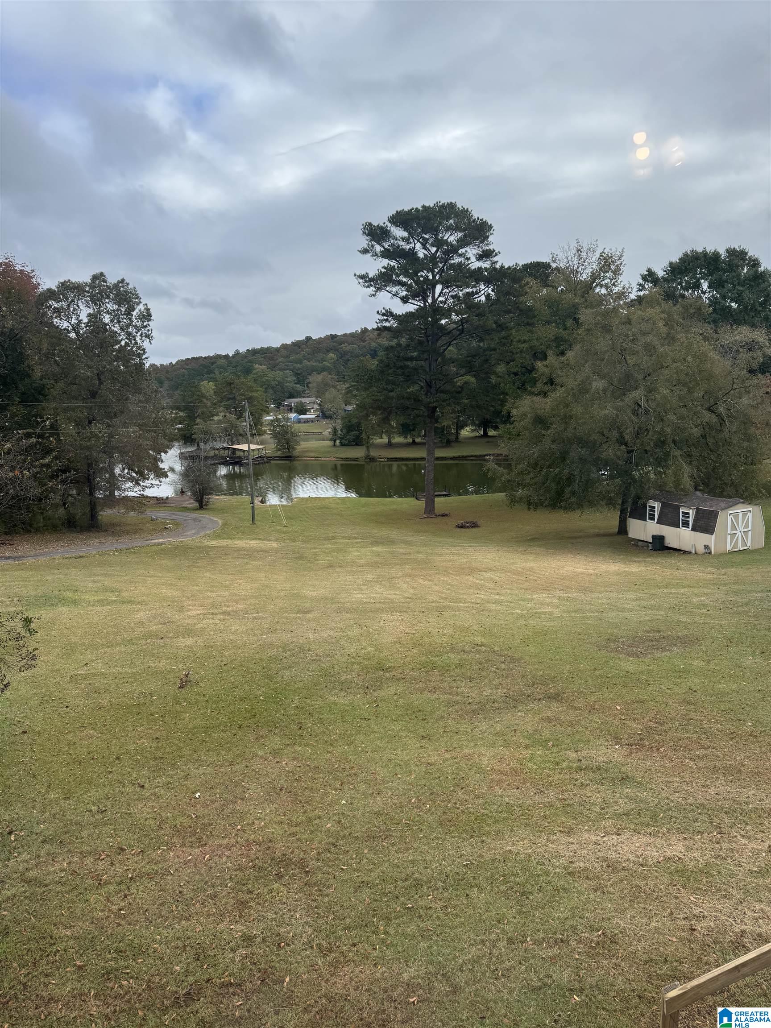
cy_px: 514
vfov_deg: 71.6
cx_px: 386
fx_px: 713
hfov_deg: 56.8
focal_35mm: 24
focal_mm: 6.76
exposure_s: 1/1560
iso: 80
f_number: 1.78
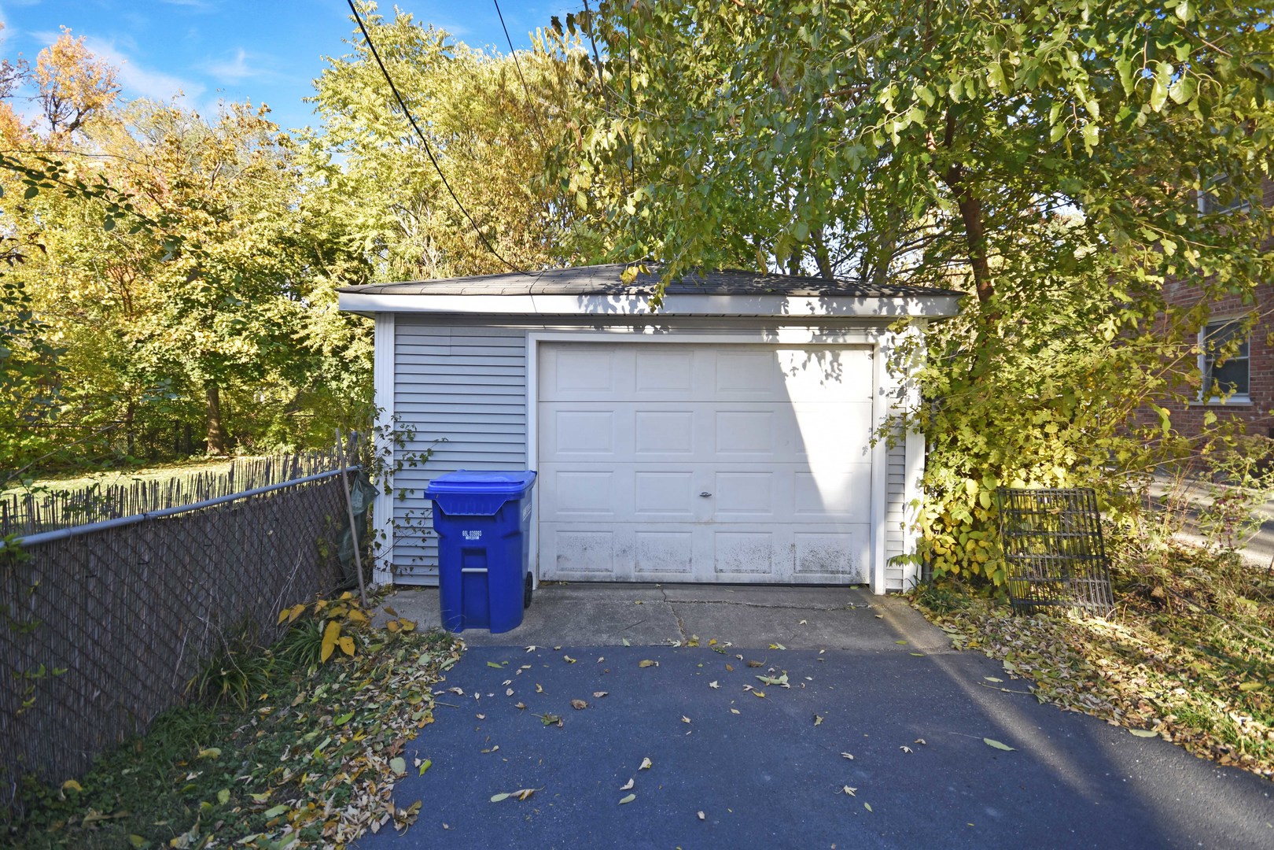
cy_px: 425
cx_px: 637
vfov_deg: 77.3
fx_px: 531
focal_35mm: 15
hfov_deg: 100.4
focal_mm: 10
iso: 100
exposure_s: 1/125
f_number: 5.6
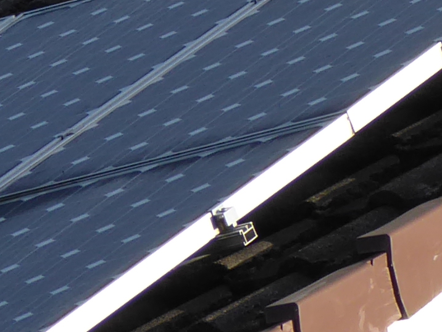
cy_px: -116
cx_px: -504
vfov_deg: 2.0
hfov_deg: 2.6
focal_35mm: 754
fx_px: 9628
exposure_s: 1/200
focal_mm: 24.2
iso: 80
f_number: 5.3
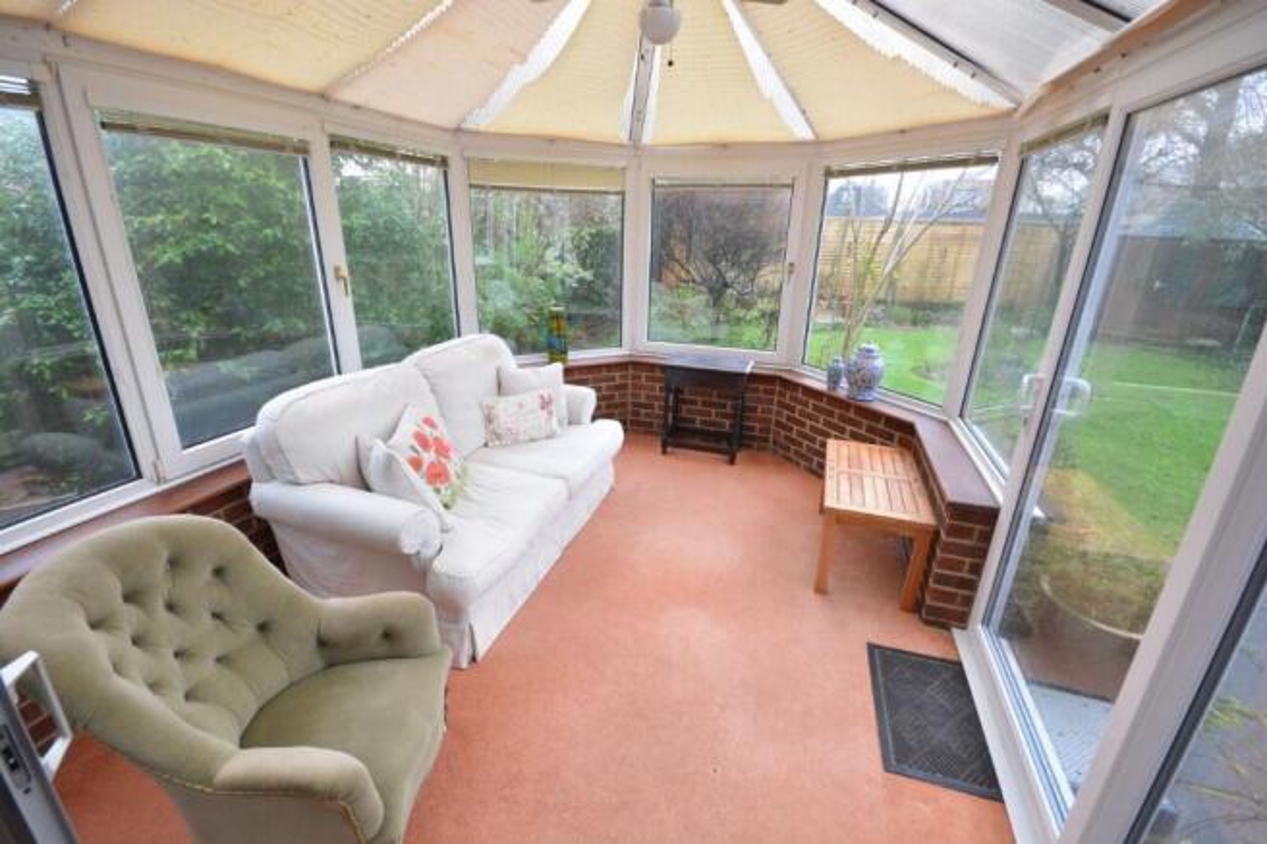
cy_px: 422
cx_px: 634
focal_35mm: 15
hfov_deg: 100.4
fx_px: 528
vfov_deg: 77.3
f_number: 8
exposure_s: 1/10
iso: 400
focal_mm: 10
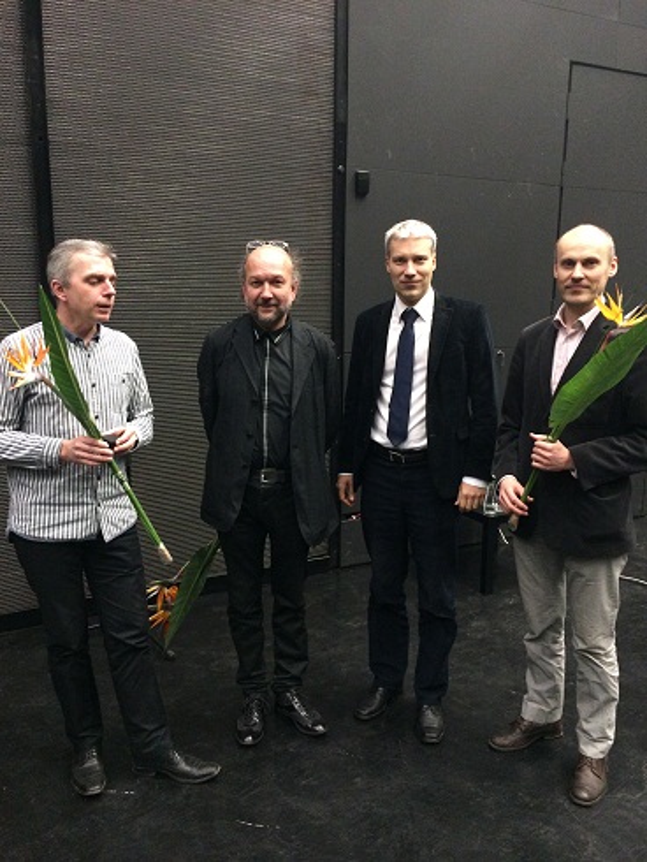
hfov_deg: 46.8
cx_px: 324
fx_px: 747
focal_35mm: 30
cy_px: 431
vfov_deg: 59.9
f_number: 2.2
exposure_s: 1/15
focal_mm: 4.12
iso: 320
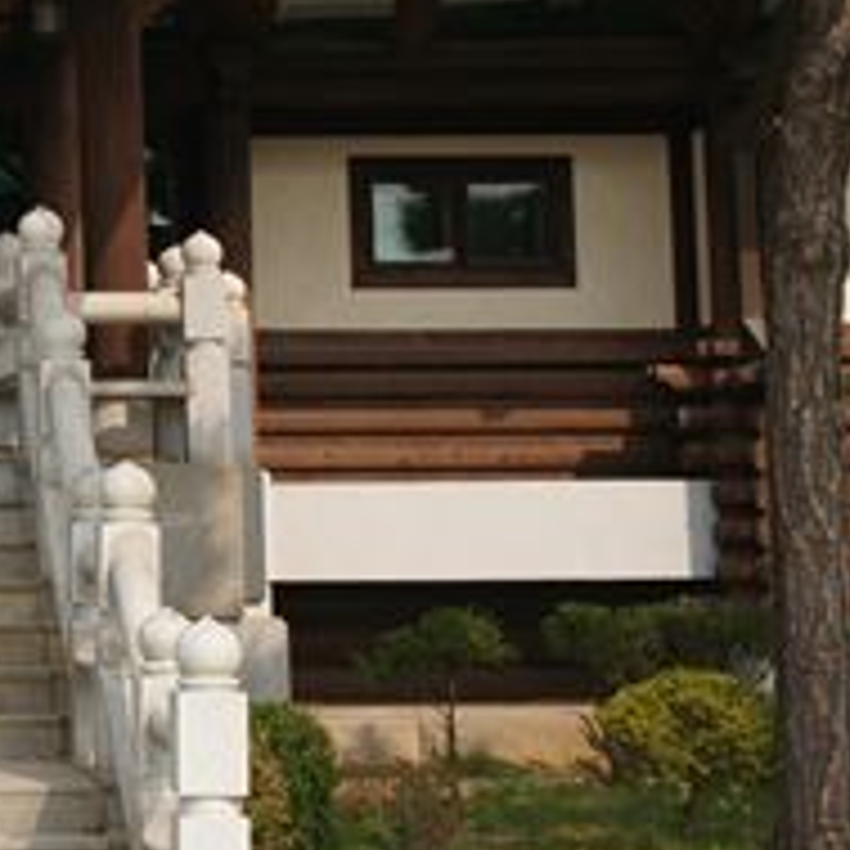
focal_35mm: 131
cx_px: -265
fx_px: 3639
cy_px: -25
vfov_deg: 13.1
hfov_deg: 12.9
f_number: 11
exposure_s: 1/250
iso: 200
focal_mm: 40
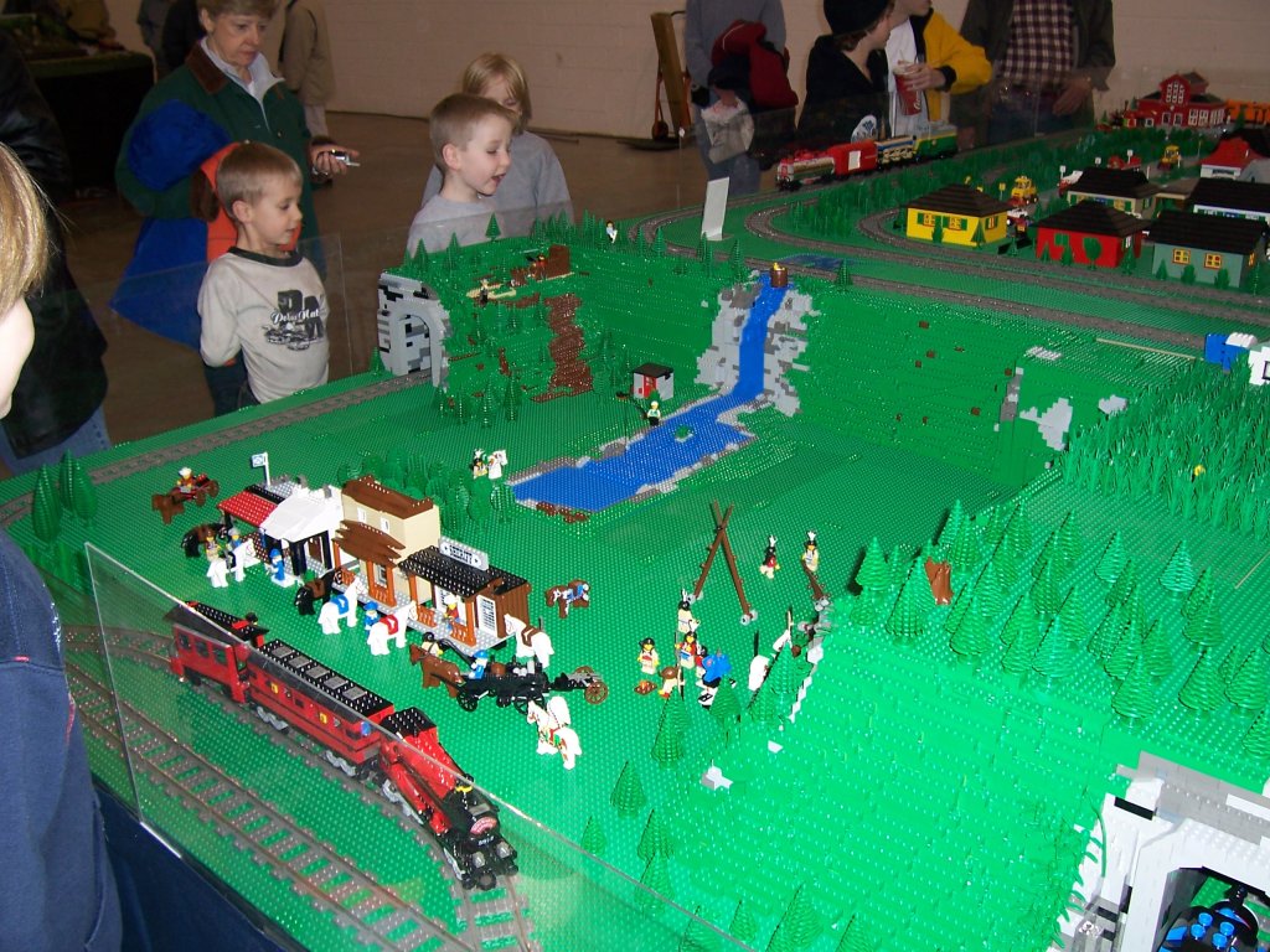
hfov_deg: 54.0
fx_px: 1247
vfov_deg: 41.8
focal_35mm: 34
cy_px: 476
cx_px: 635
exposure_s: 1/60
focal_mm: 5.6
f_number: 2.7
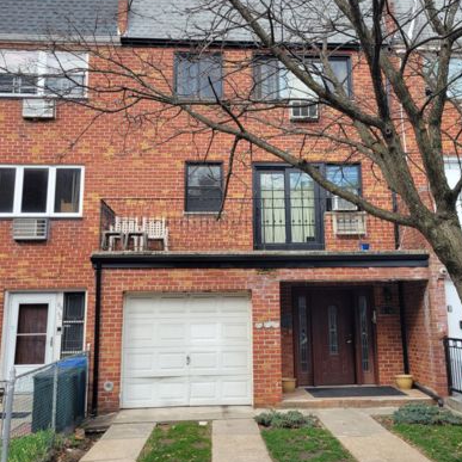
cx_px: 266
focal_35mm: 38
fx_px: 574
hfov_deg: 43.7
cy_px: 210
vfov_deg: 43.8
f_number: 1.8
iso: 40
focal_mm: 5.4
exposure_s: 1/601
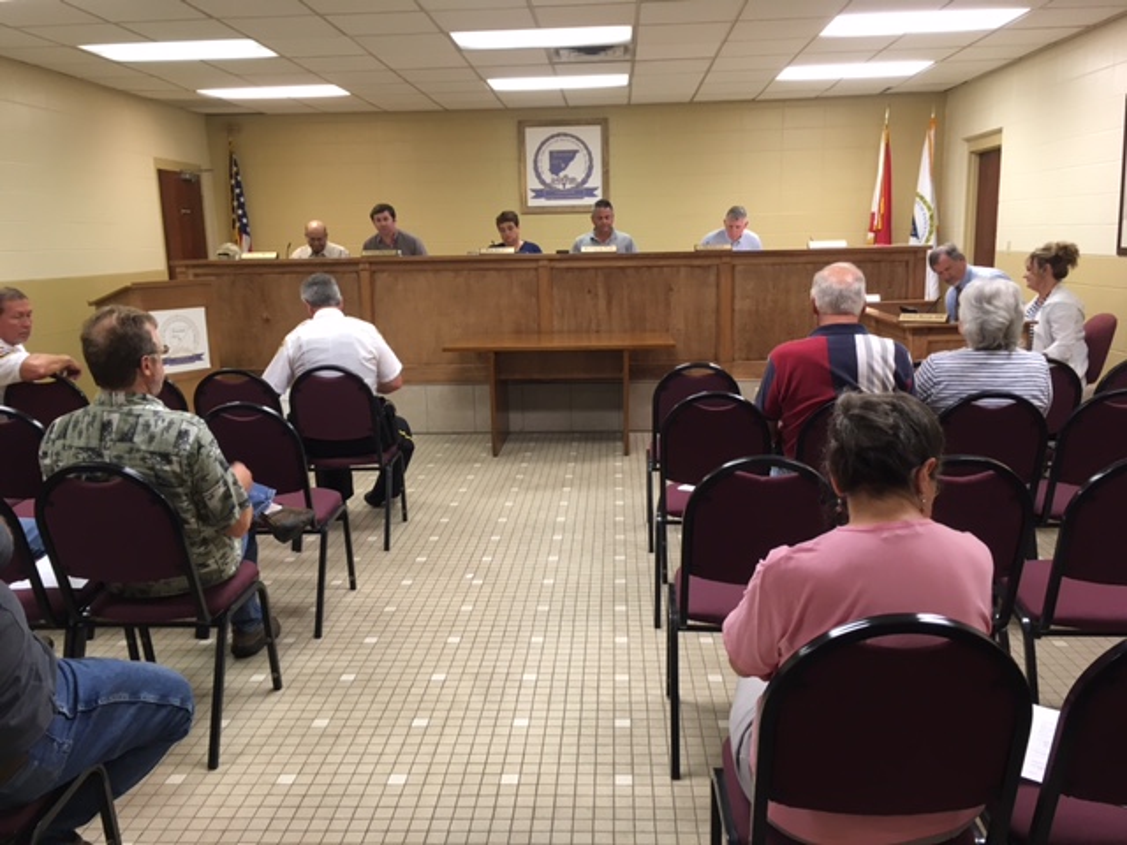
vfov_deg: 48.2
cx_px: 564
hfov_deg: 61.7
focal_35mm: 29
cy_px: 422
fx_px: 944
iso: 64
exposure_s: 1/30
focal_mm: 4.15
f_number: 2.2
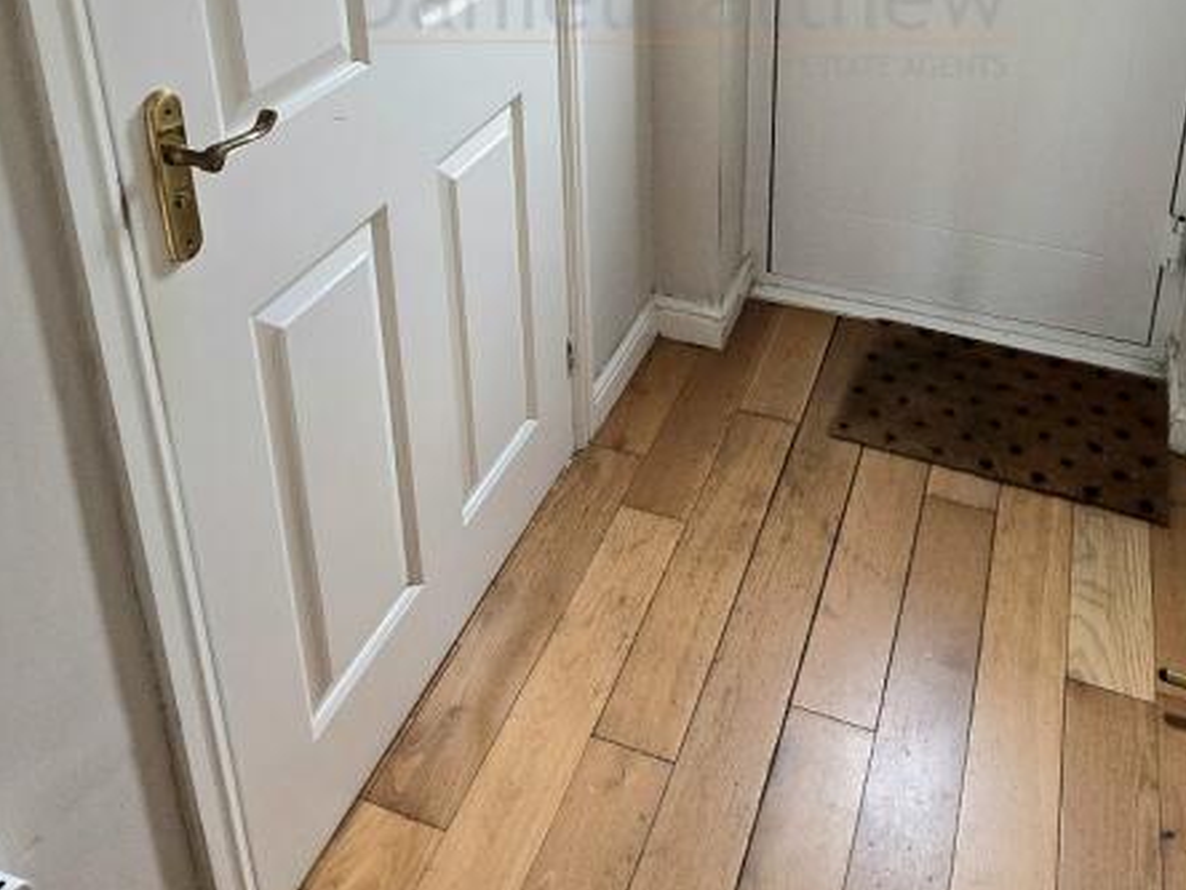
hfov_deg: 59.7
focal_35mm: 30
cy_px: 16
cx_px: 676
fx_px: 1028
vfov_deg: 41.3
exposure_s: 1/60.2
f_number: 2.2
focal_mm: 2.2
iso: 250
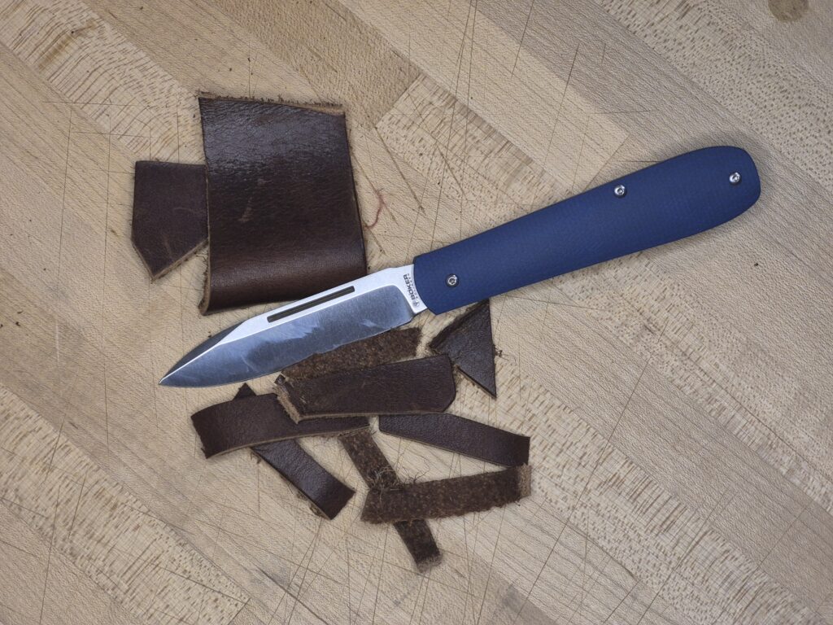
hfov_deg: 28.2
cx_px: 416
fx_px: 1660
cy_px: 312
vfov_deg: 21.3
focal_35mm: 69
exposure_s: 1/62
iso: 160
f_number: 2.4
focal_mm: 7
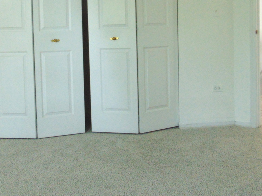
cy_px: 54
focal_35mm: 47
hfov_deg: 40.3
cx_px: 110
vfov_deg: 30.4
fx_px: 356
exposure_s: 1/30
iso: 200
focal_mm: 4.5
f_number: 3
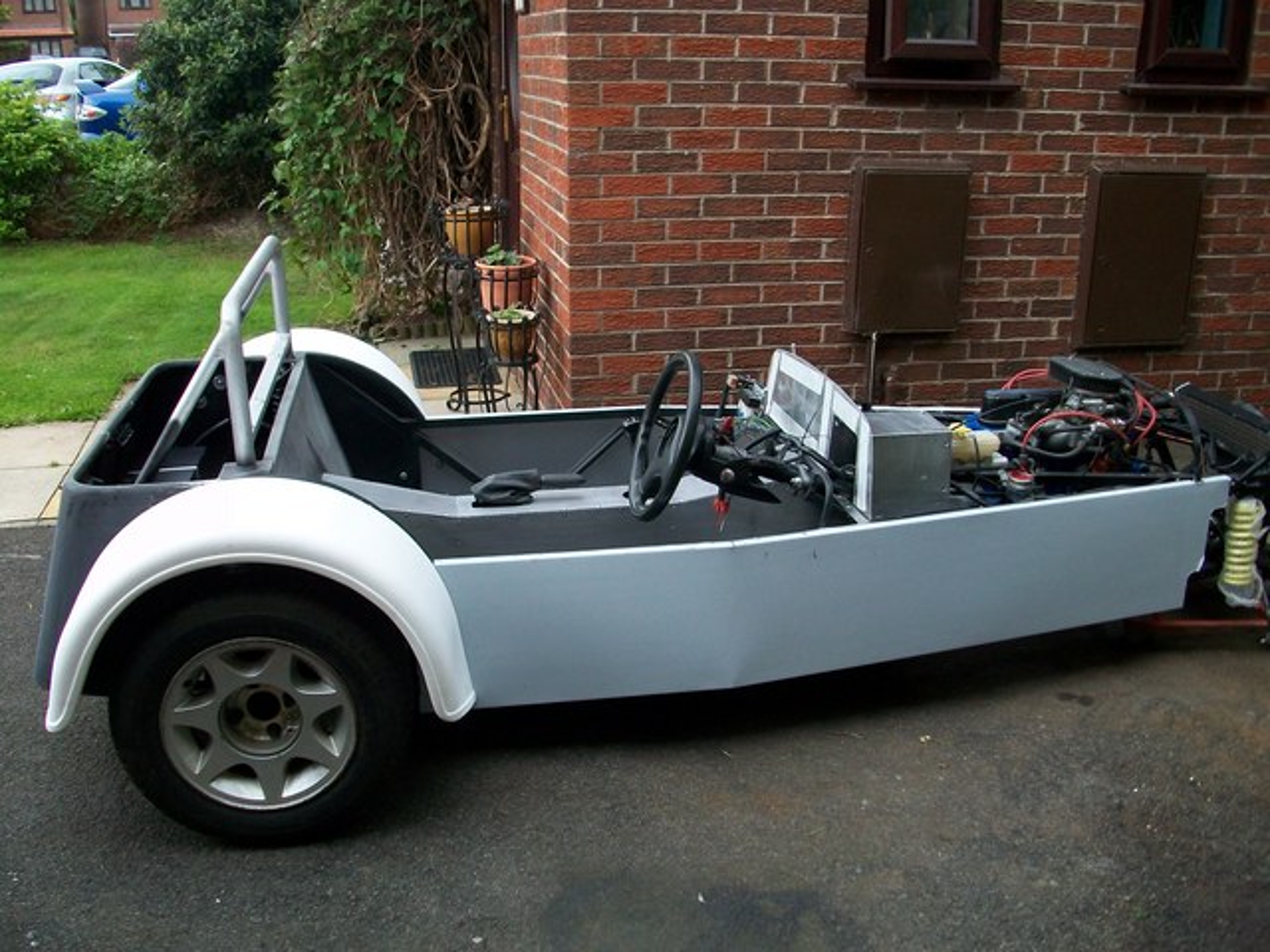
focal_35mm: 34
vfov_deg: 41.8
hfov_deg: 54.0
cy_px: 476
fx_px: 1247
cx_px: 635
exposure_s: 1/80
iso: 80
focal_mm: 5.7
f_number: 2.8
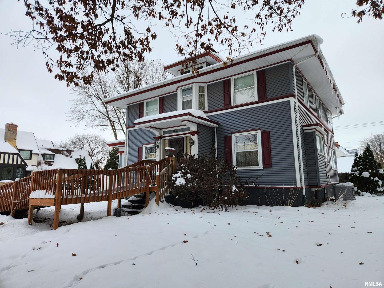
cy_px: 144
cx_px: 192
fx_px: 255
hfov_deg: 73.9
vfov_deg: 58.9
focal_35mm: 23
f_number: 1.8
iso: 20
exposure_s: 1/496
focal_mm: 5.4
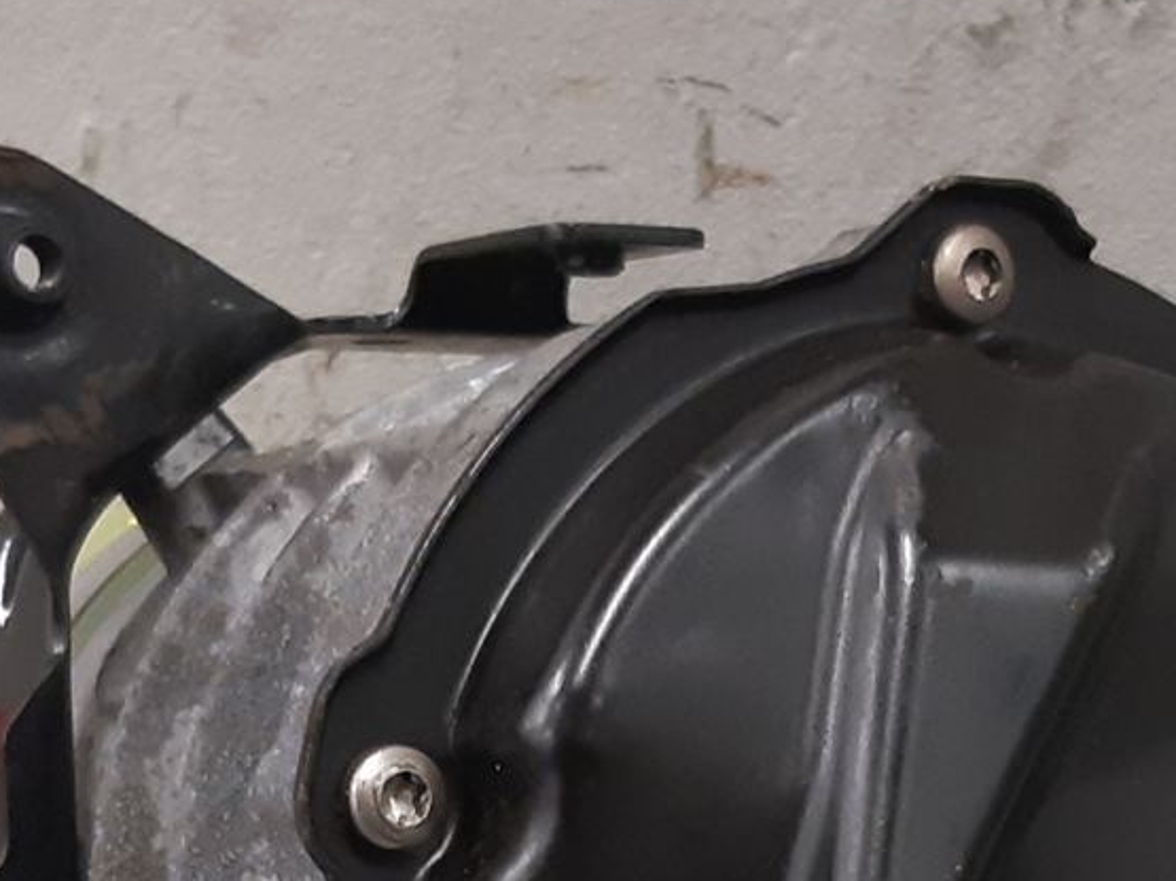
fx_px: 3261
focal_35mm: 96
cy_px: 1021
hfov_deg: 20.4
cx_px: 769
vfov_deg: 14.9
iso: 200
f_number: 1.7
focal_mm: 3.93
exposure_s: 1/50
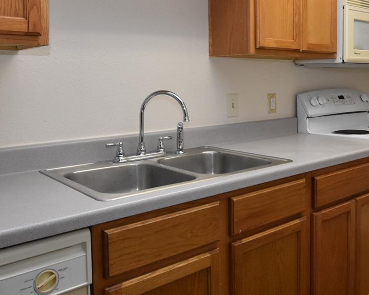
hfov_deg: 50.1
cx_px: 212
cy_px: 101
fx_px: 393
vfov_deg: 40.7
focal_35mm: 36
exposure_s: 1/200
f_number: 5.6
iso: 1600
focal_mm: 10
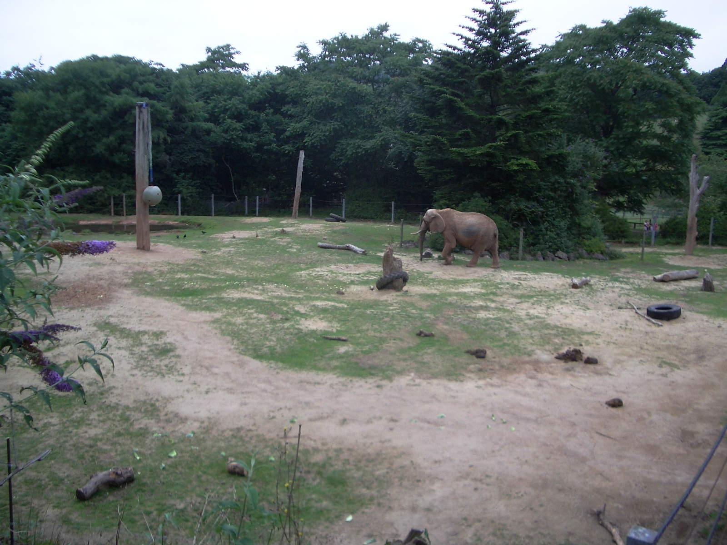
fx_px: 735
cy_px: 272
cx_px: 364
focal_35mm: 35
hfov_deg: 52.6
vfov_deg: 40.7
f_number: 2.6
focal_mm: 5.8
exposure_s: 1/500
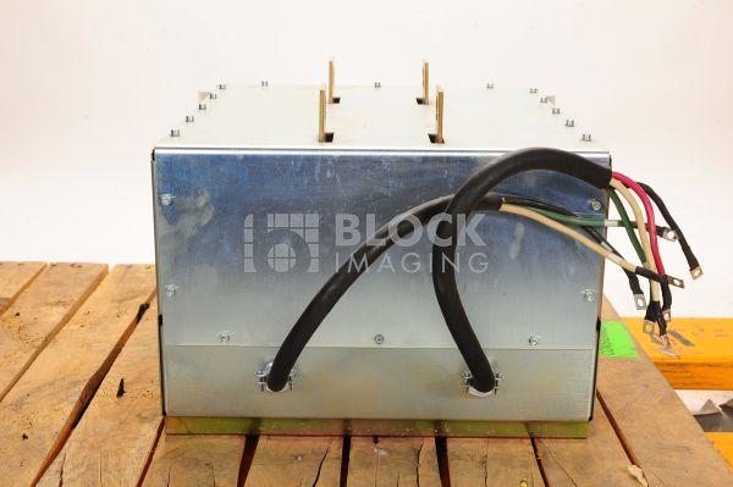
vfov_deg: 26.9
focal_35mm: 50
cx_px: 366
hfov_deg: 39.6
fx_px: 1017
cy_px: 244
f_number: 13
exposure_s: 1/160
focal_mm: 50
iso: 320
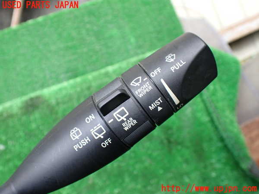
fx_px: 224
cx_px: 130
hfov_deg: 60.0
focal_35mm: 30
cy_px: 97
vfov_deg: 46.8
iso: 250
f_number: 2.3
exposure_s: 1/125
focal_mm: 5.4
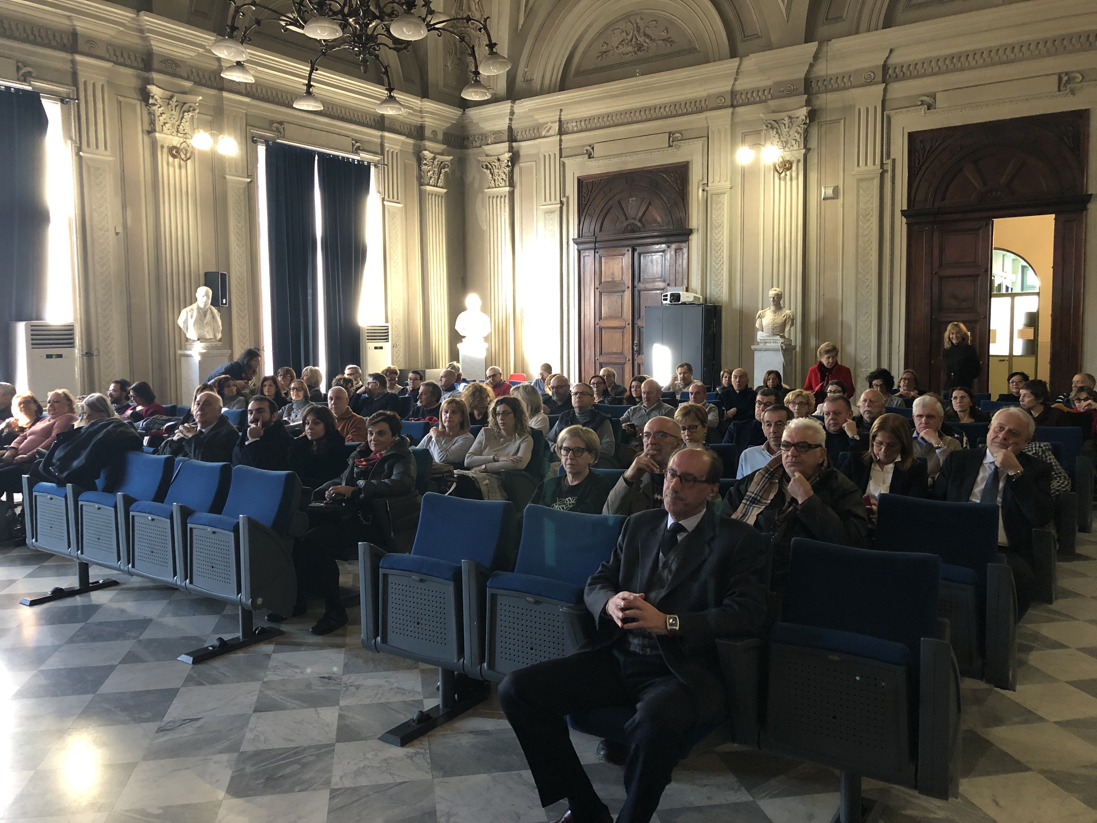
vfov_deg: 49.7
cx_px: 548
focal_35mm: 28
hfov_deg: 63.4
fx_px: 887
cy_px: 412
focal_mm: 3.99
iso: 100
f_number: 1.8
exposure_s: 1/14
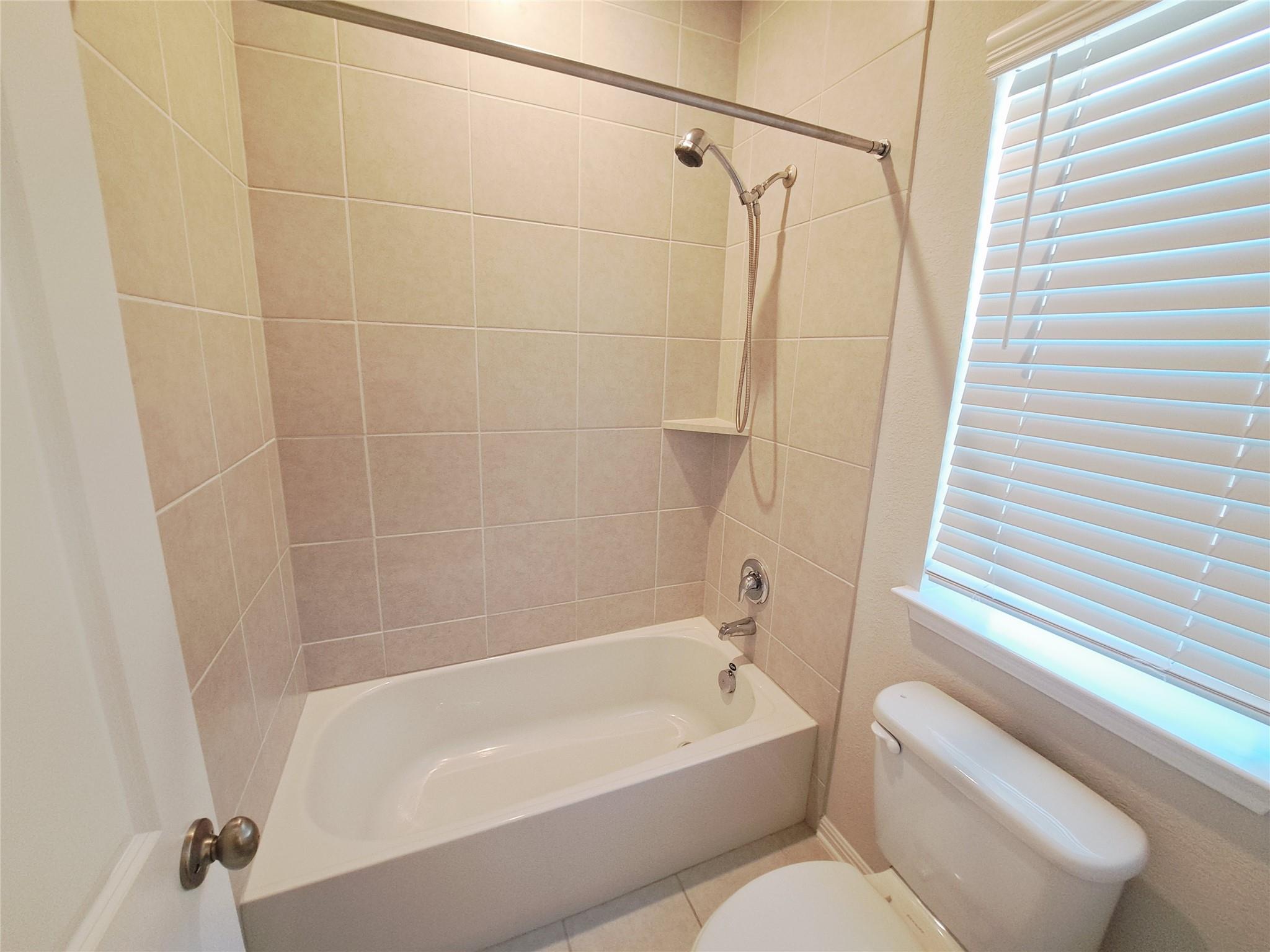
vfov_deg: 89.9
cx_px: 635
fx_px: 477
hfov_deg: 106.2
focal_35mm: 13
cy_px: 476
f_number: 2.2
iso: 100
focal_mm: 1.74
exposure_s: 1/50
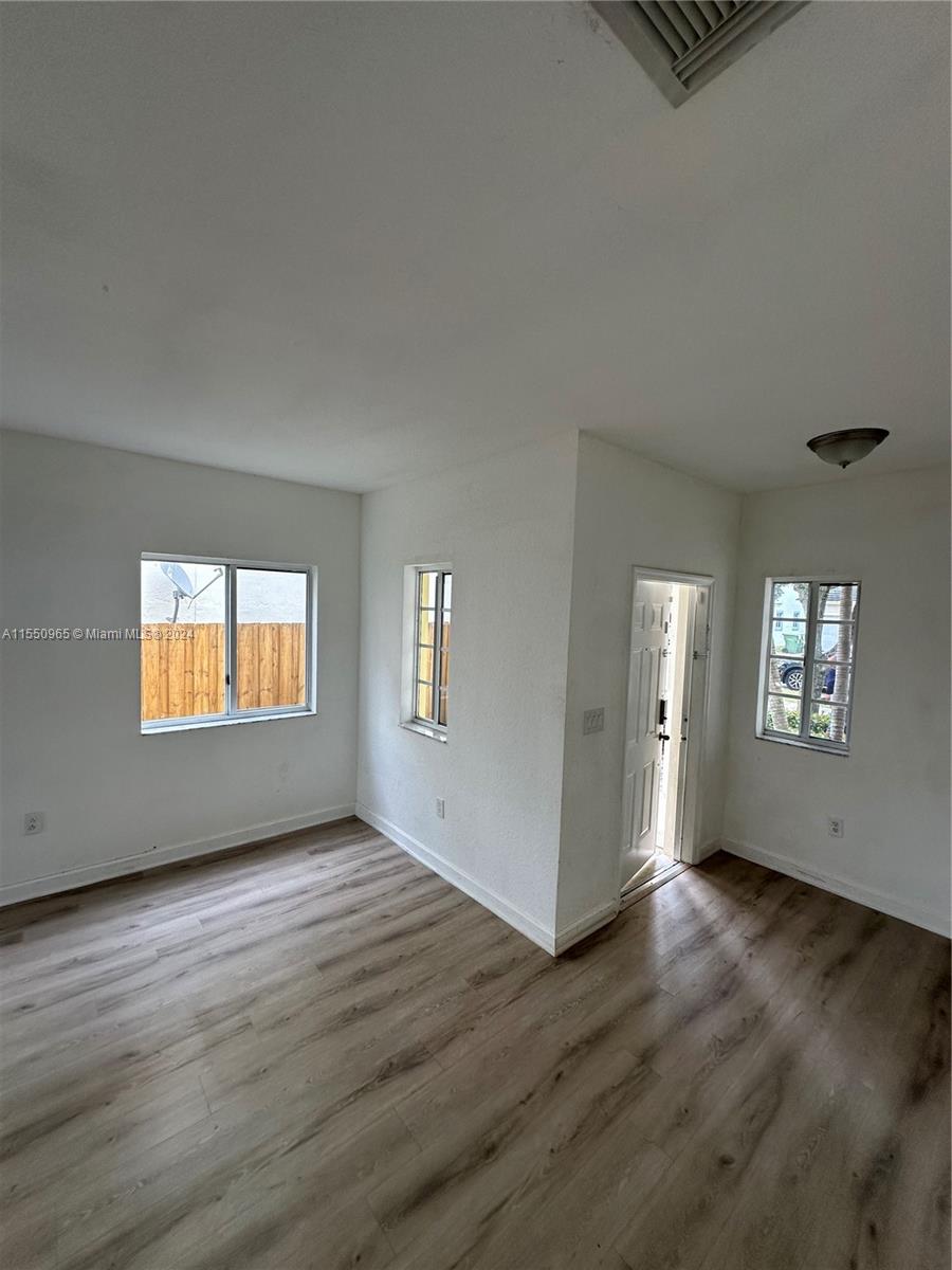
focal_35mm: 14
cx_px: 476
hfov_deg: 85.7
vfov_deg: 102.1
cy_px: 635
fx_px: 513
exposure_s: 1/120
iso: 125
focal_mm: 2.22
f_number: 2.2
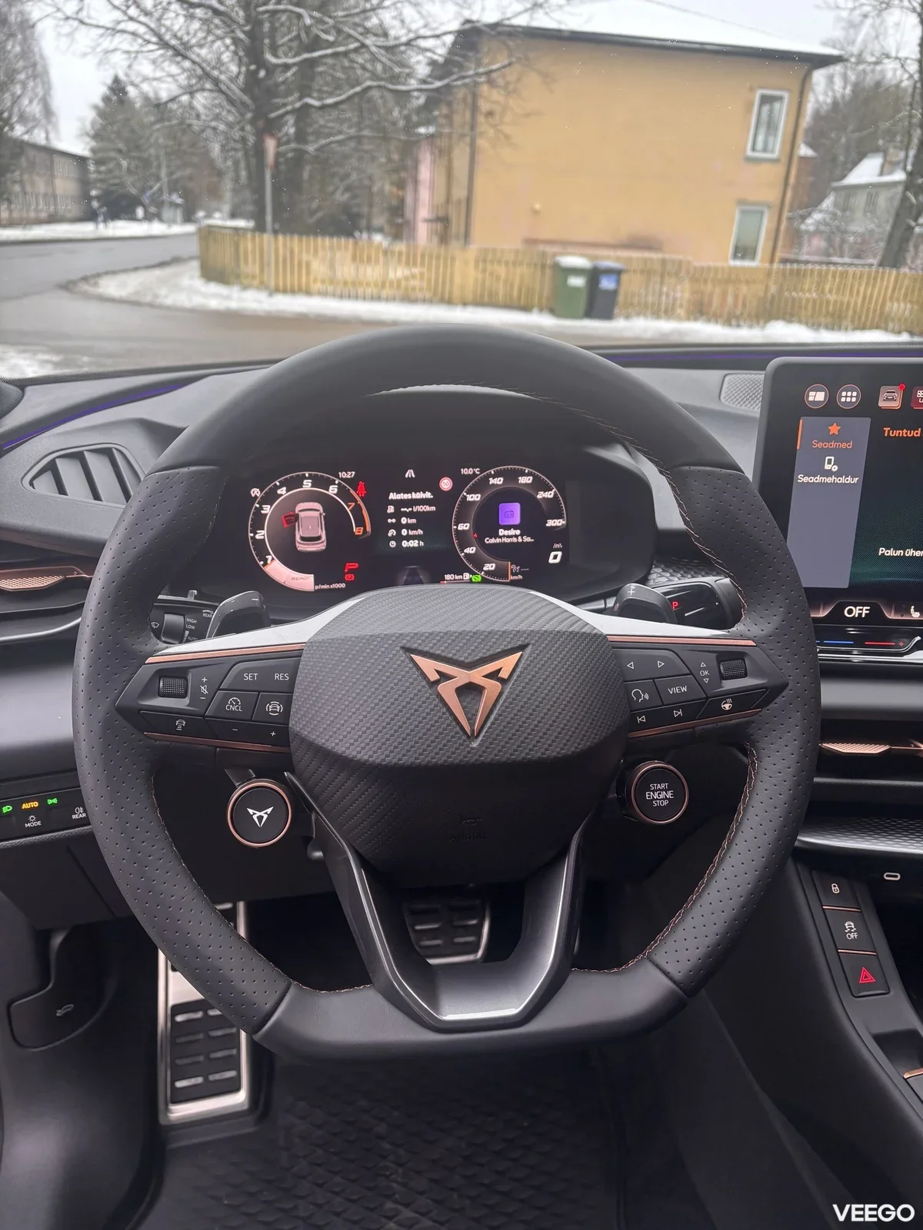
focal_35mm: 26
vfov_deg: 67.3
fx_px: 924
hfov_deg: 53.1
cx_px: 462
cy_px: 615
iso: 100
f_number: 1.6
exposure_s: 1/60
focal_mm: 5.96
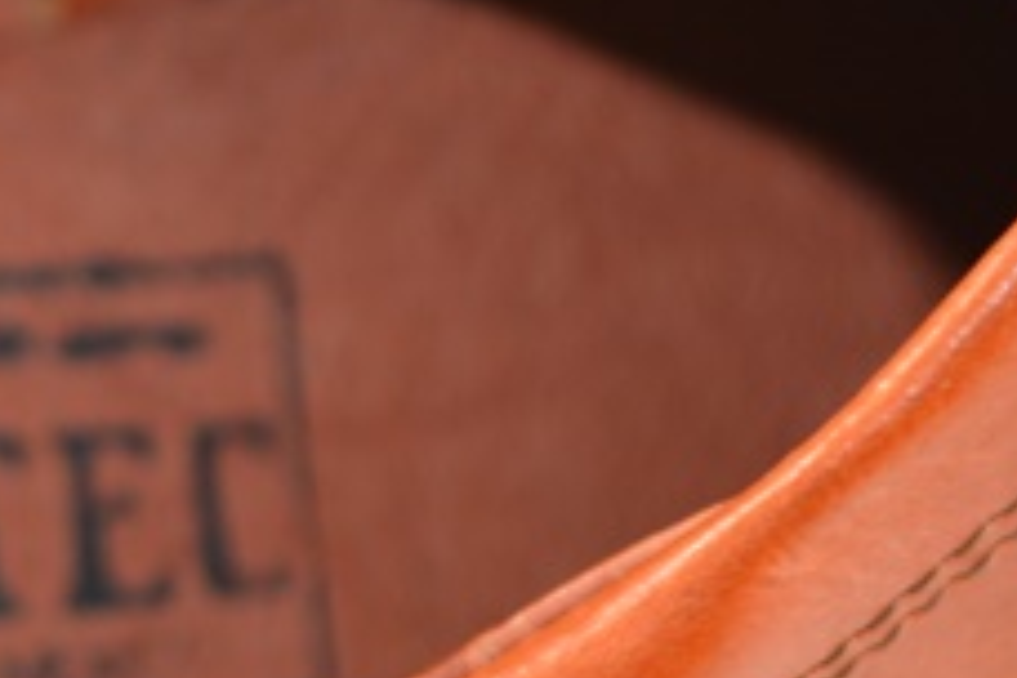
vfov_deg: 6.3
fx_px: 6139
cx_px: -129
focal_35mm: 217
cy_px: 343
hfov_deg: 9.4
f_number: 5.6
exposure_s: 1/60
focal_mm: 55
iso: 560
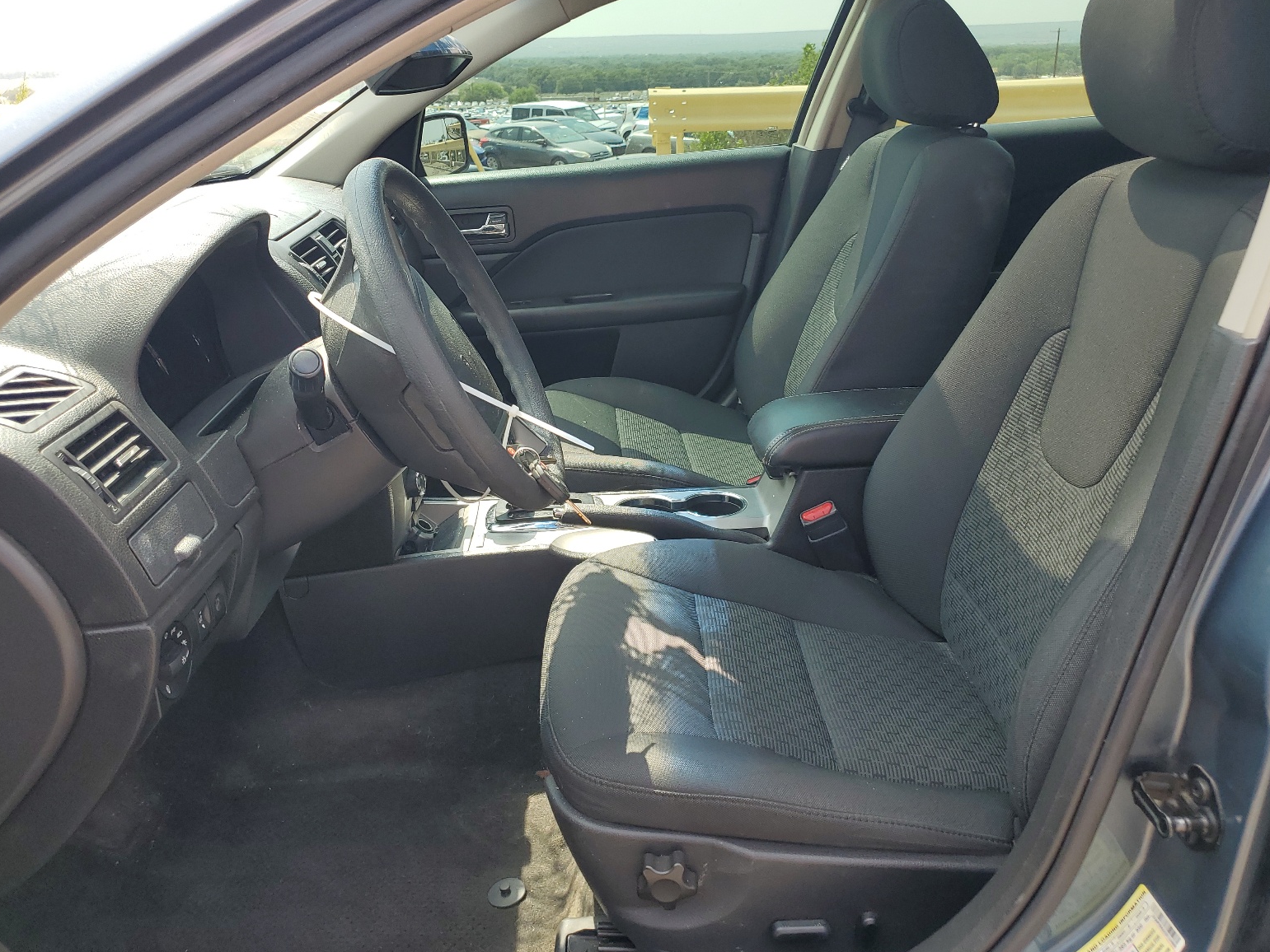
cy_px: 460
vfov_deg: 51.4
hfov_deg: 65.3
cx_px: 616
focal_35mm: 27
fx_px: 991
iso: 50
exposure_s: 1/588
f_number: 1.5
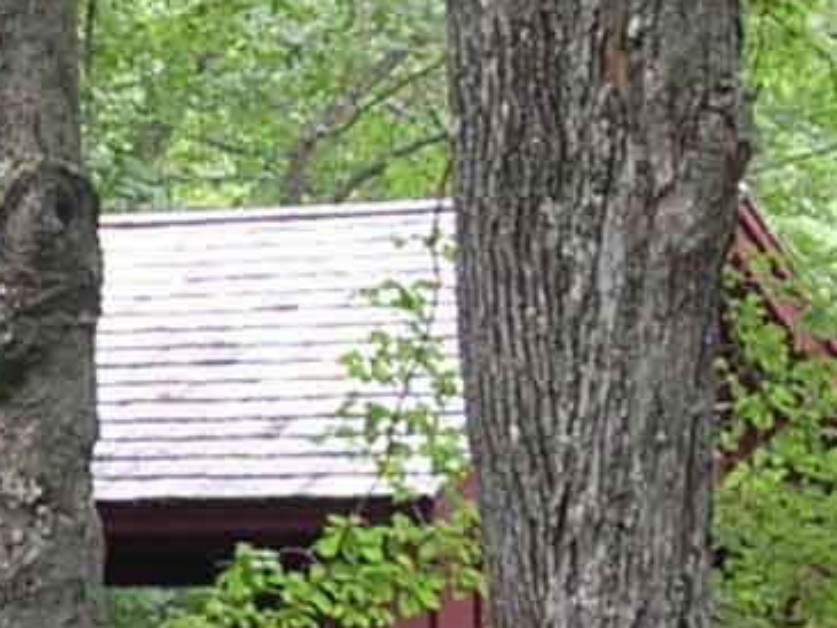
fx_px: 5152
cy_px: 637
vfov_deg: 7.0
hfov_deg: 9.1
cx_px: -289
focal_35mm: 213
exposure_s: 1/30.4
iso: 225
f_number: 2.8
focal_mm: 5.8
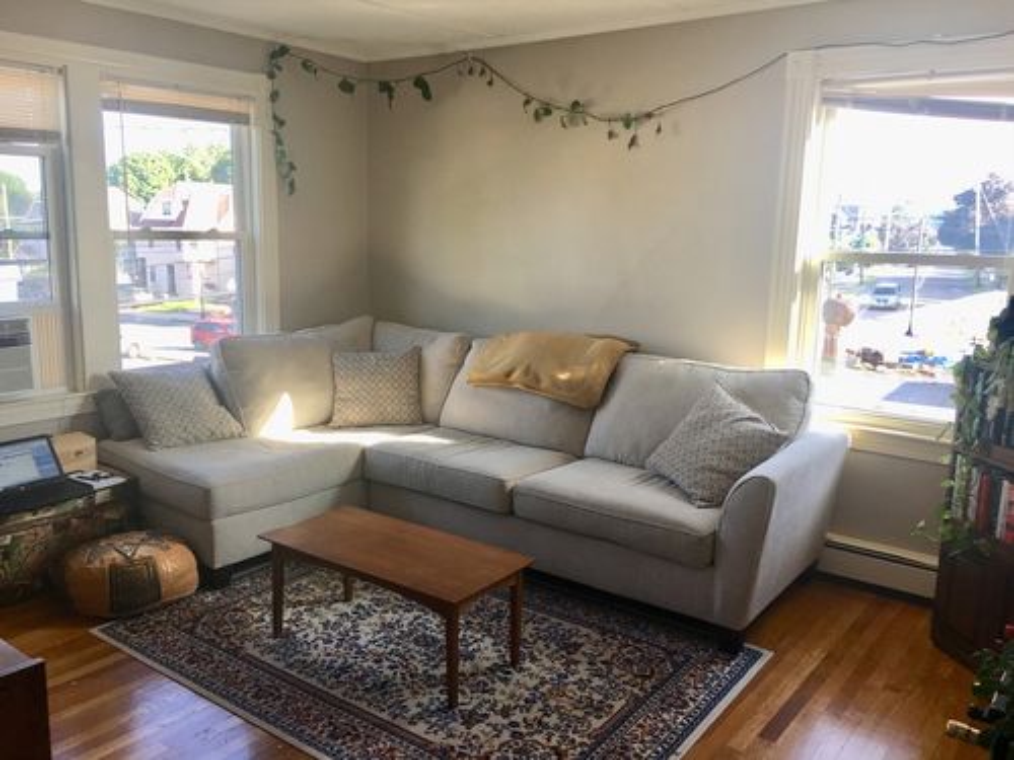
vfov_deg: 48.2
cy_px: 380
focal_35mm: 29
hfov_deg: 61.7
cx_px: 507
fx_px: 849
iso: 25
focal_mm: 4.15
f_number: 2.2
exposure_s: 1/60
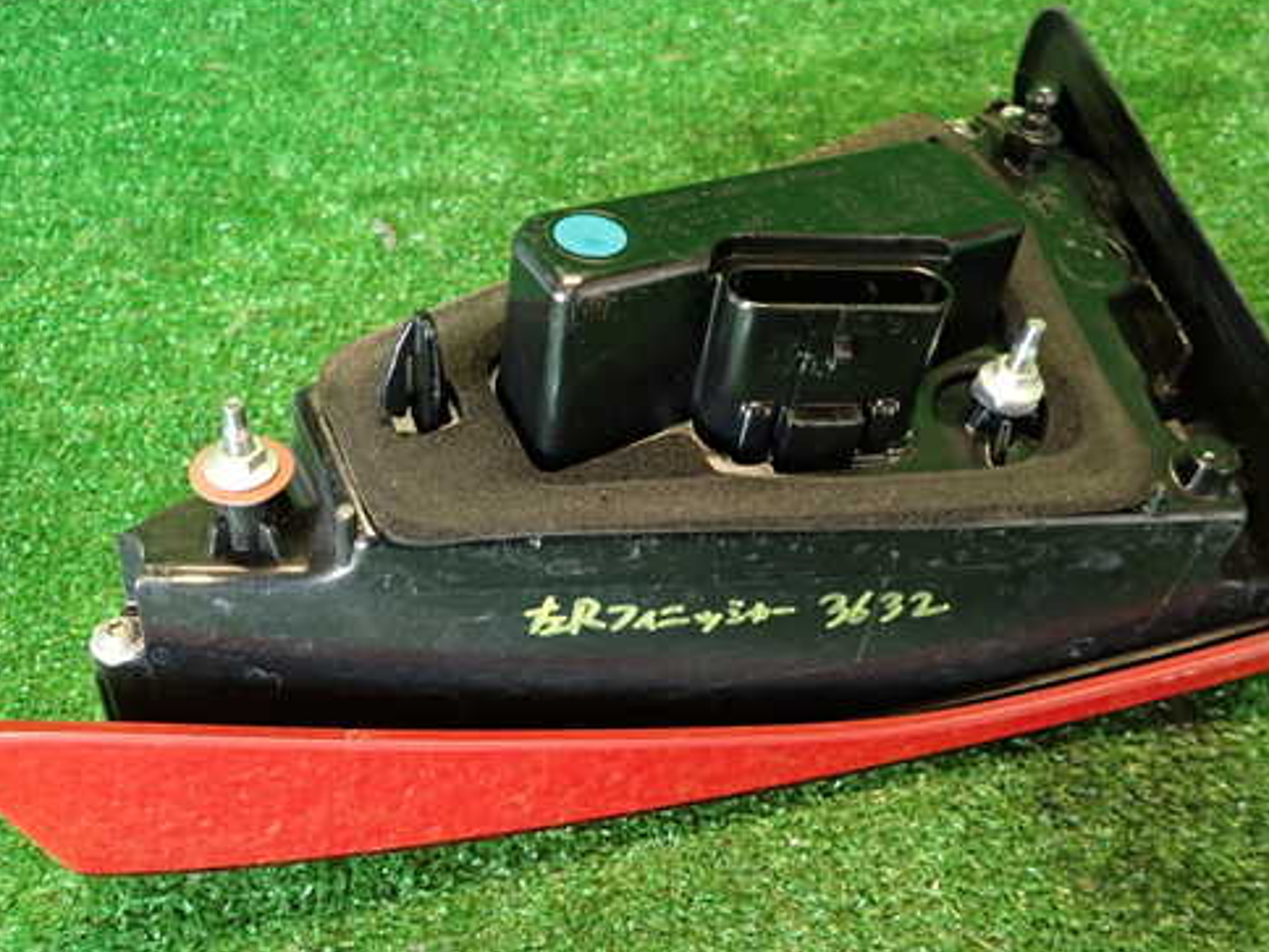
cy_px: 472
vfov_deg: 45.4
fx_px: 1136
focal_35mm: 31
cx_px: 637
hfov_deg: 58.4
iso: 320
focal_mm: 4.5
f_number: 2
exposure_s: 1/30
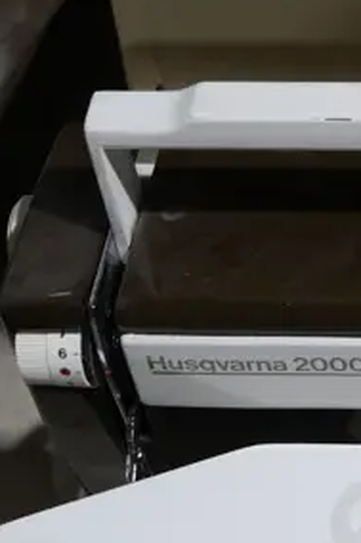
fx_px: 1581
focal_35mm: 105
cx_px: 603
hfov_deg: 12.2
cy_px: 218
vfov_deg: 19.4
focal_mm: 14
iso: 400
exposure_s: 1/60
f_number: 3.5
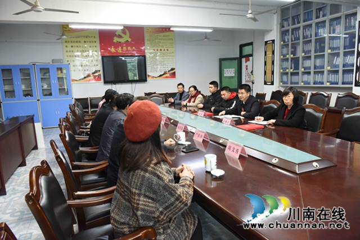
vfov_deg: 49.6
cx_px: 180
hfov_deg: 69.4
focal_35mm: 26
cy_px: 120
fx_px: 260
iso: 5000
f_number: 5
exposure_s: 1/100
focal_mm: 26
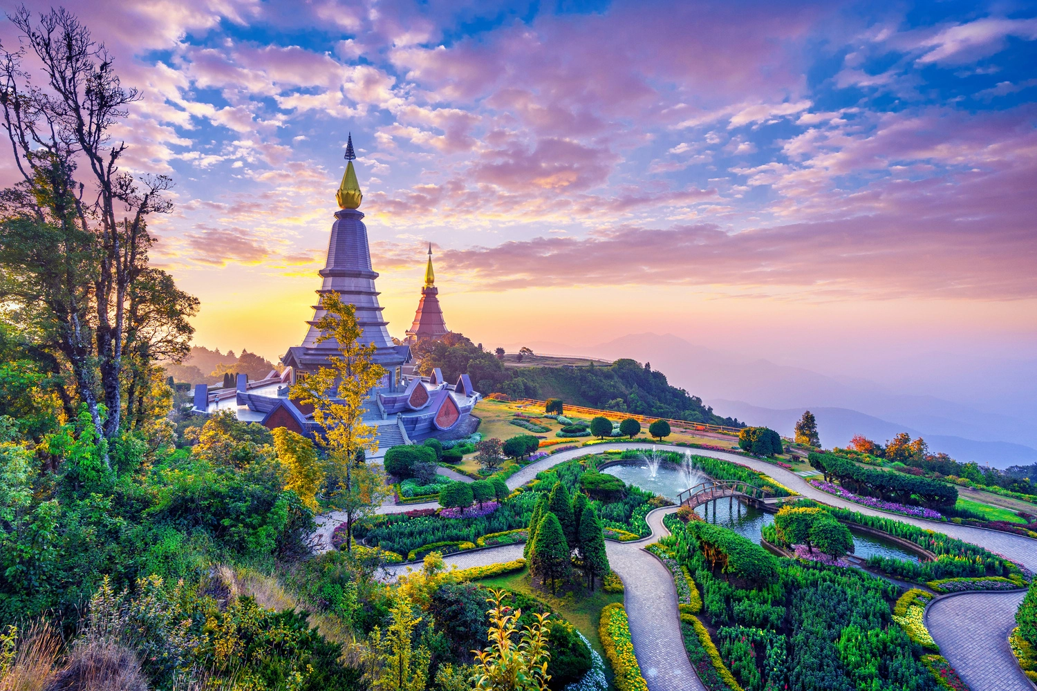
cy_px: 346
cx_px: 518
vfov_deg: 73.7
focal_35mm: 16
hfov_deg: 96.7
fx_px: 461
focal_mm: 16
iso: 100
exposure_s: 1/100
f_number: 5.6
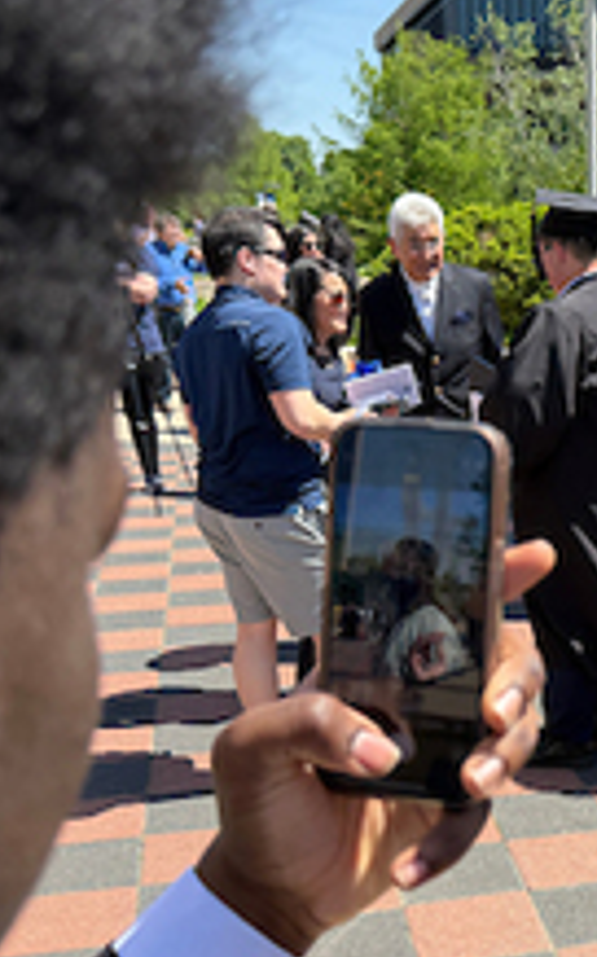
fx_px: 1460
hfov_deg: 22.0
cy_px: 514
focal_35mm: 56
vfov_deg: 36.3
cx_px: 641
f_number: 1.78
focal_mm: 6.76
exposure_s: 1/2053
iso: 80
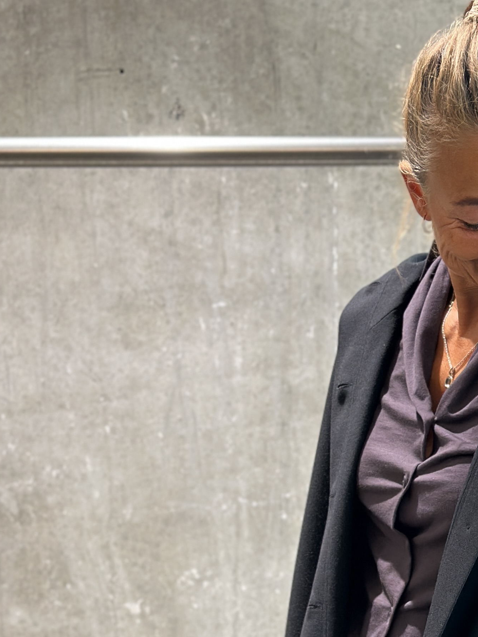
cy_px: 665
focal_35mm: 108
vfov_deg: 17.7
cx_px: 448
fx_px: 1988
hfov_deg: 13.6
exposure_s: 1/50
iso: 100
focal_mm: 6.86
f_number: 1.78
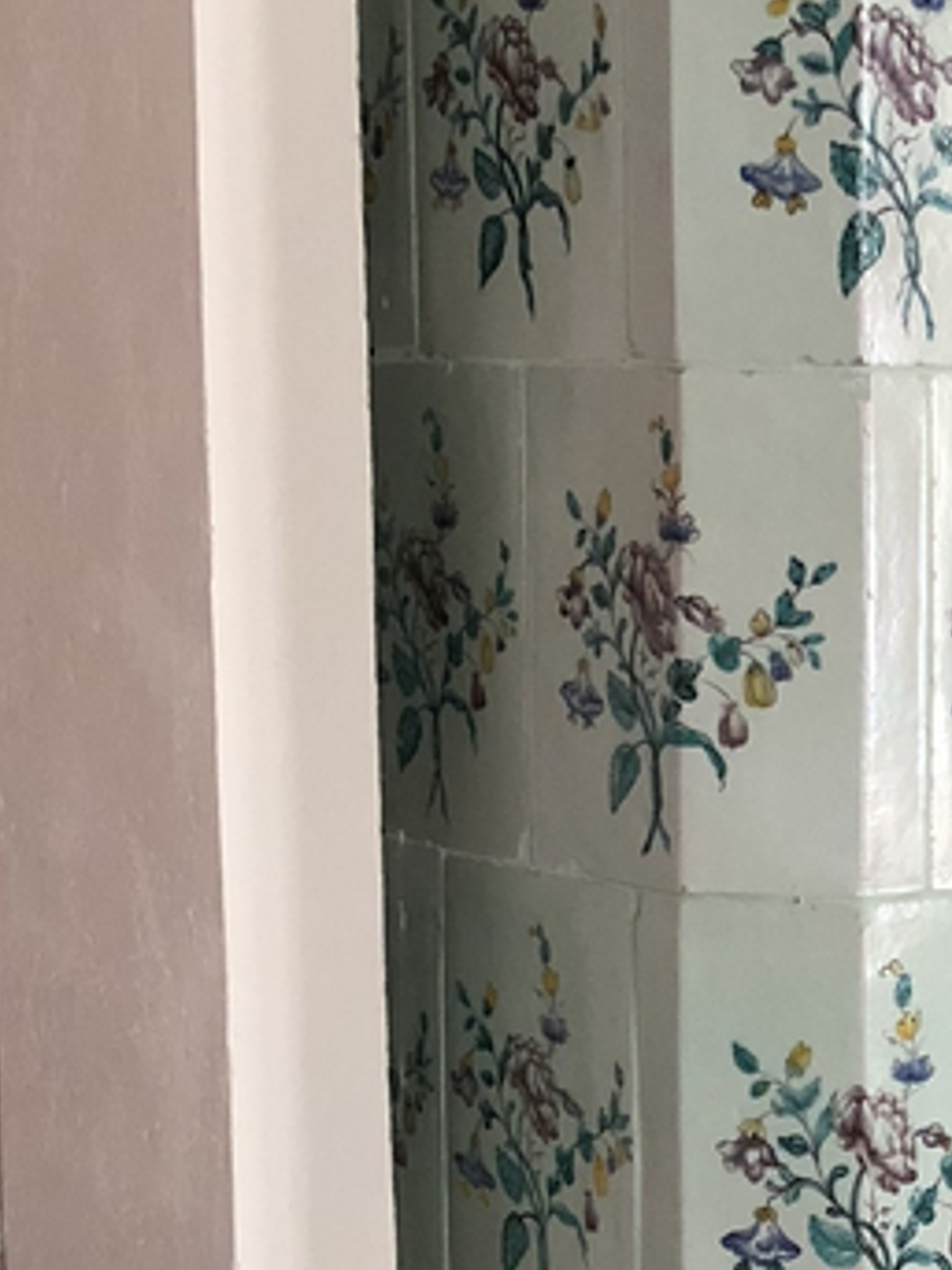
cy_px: 918
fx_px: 3596
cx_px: 1159
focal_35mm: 98
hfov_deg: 14.6
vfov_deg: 19.9
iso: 100
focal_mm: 4
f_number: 1.8
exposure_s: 1/17
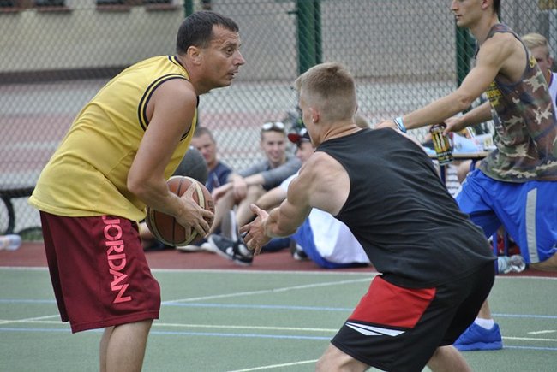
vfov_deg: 5.7
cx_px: 278
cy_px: 186
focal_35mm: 240
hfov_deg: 8.6
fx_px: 3717
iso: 360
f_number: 5.3
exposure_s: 1/500
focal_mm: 160
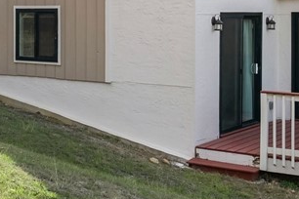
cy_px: 17
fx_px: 706
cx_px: -56
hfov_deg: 22.2
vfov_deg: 15.9
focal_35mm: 85
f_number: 11
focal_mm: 24
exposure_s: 1/40
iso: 320
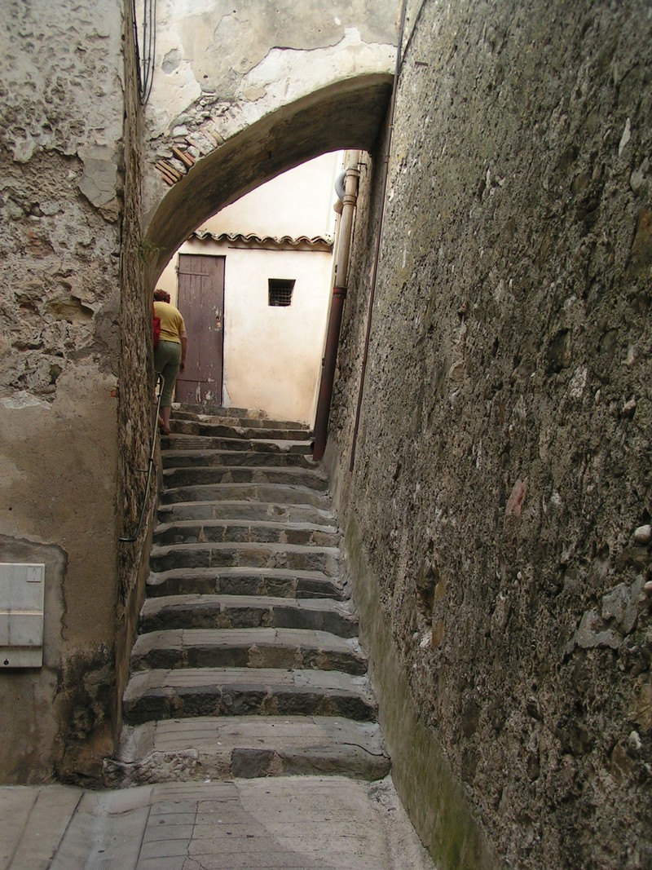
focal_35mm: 41
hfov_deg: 35.1
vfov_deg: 45.8
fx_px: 1030
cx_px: 326
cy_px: 435
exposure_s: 1/60
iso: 50
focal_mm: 6.3
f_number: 4.5
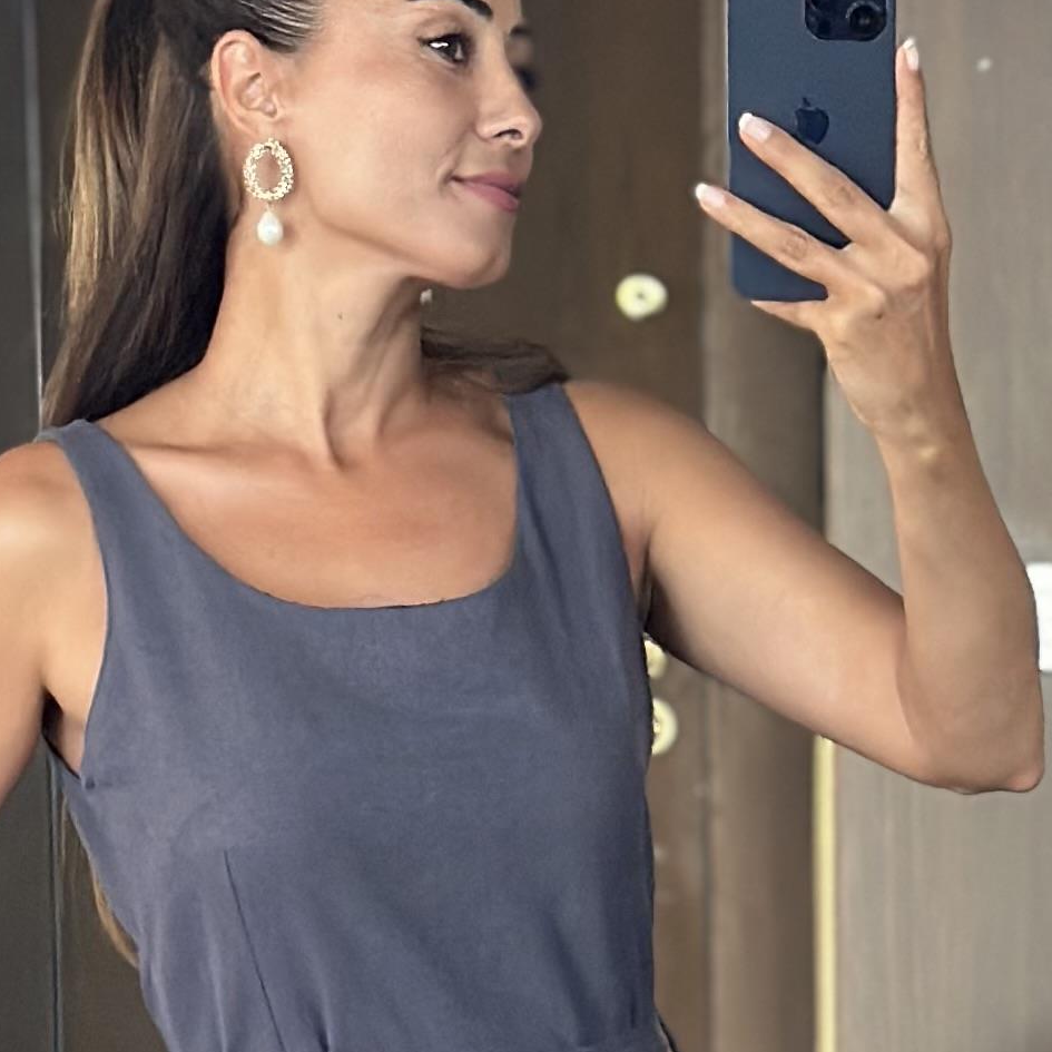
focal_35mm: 181
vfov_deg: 9.4
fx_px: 6223
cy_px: 1487
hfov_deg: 9.7
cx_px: 411
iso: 400
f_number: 1.78
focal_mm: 6.86
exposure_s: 1/60
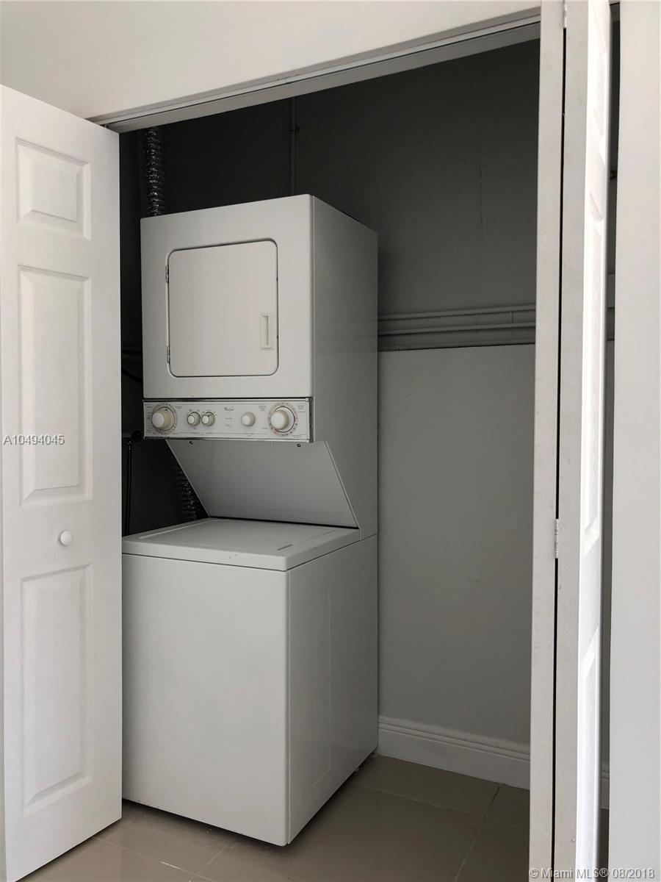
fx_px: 713
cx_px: 330
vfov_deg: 63.4
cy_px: 441
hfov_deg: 49.7
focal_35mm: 28
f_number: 1.8
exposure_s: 1/120
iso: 64
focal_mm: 4
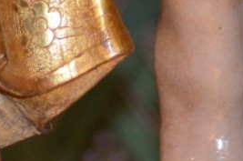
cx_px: 359
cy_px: 216
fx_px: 5917
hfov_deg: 2.3
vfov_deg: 1.6
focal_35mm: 878
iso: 3200
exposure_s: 1/60
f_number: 4.2
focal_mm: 135
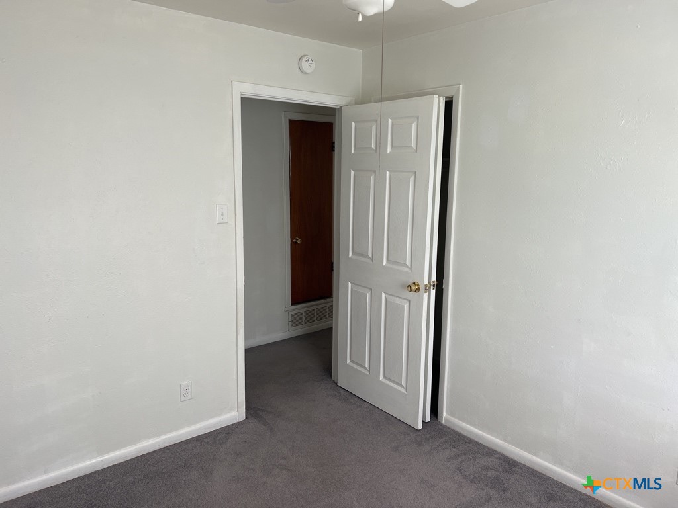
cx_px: 339
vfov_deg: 53.1
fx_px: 509
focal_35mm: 26
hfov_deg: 67.3
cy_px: 254
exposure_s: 1/121
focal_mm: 5.7
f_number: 1.5
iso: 50
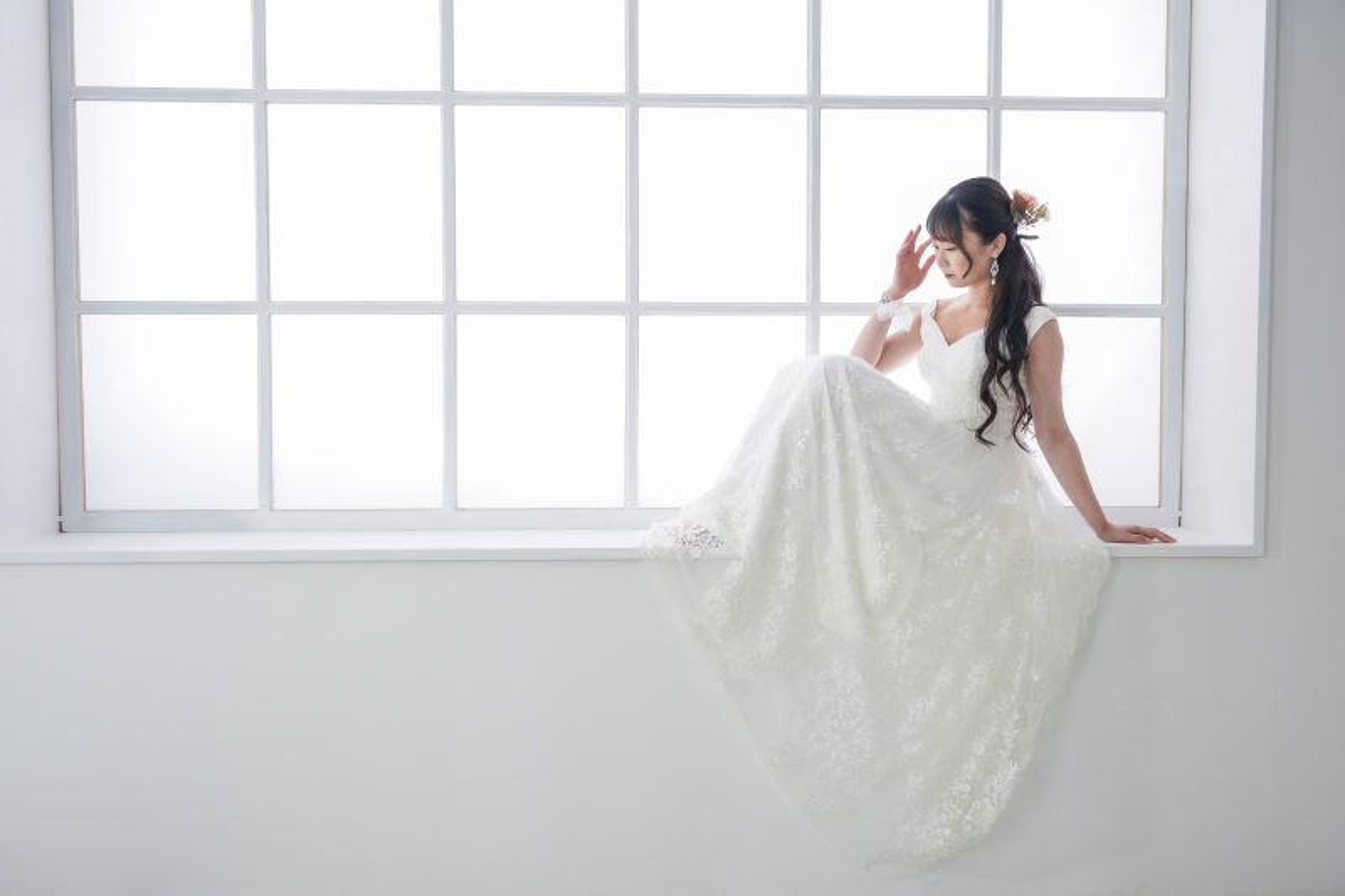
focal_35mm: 36
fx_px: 1345
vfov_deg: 36.9
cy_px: 448
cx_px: 672
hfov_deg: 53.1
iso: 640
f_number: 4.5
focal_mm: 36
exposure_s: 1/100
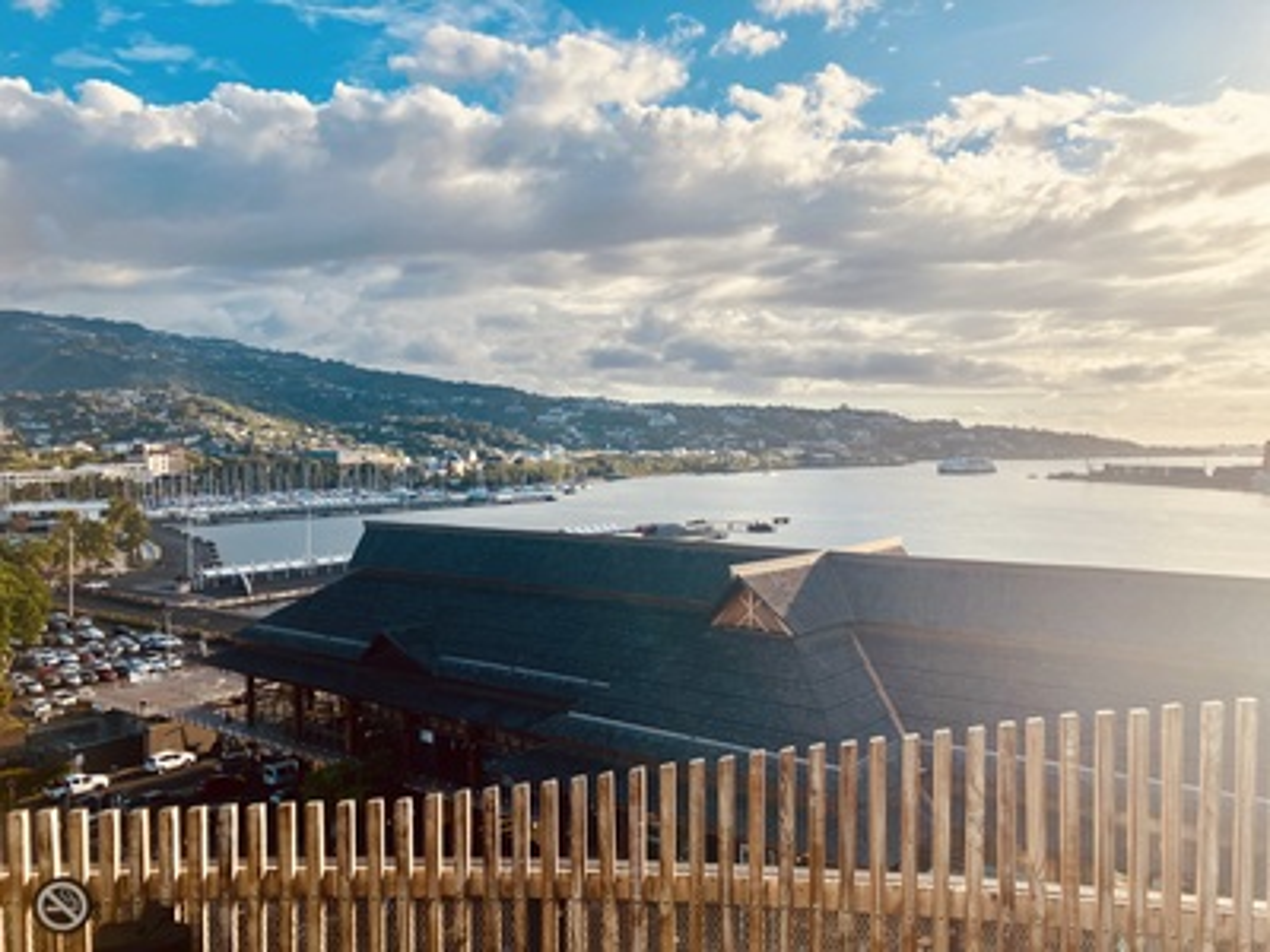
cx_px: 635
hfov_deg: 63.4
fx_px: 1027
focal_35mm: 28
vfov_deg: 49.7
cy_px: 476
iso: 32
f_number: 1.8
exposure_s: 1/1869
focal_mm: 3.99
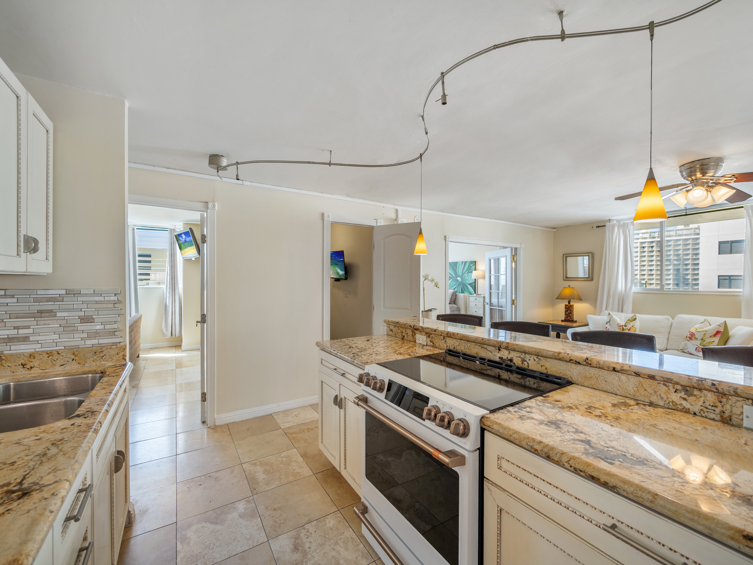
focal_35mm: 14
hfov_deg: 102.0
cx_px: 376
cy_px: 282
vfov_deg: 85.7
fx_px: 305
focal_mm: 7
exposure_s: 1/640
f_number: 4
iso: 400
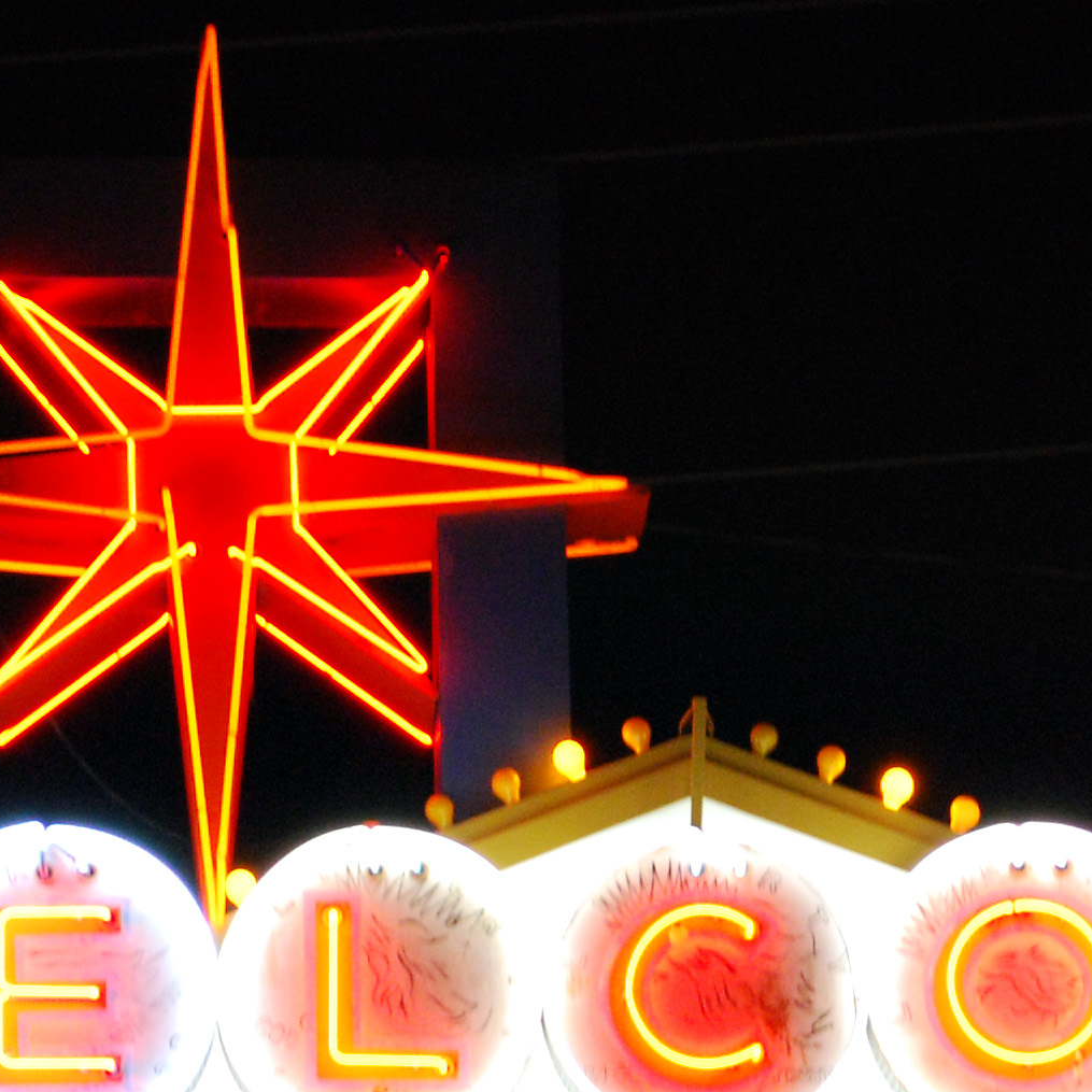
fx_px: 6603
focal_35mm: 185
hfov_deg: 9.4
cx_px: 723
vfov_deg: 9.4
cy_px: 1188
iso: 800
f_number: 5.3
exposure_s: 1/20
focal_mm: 38
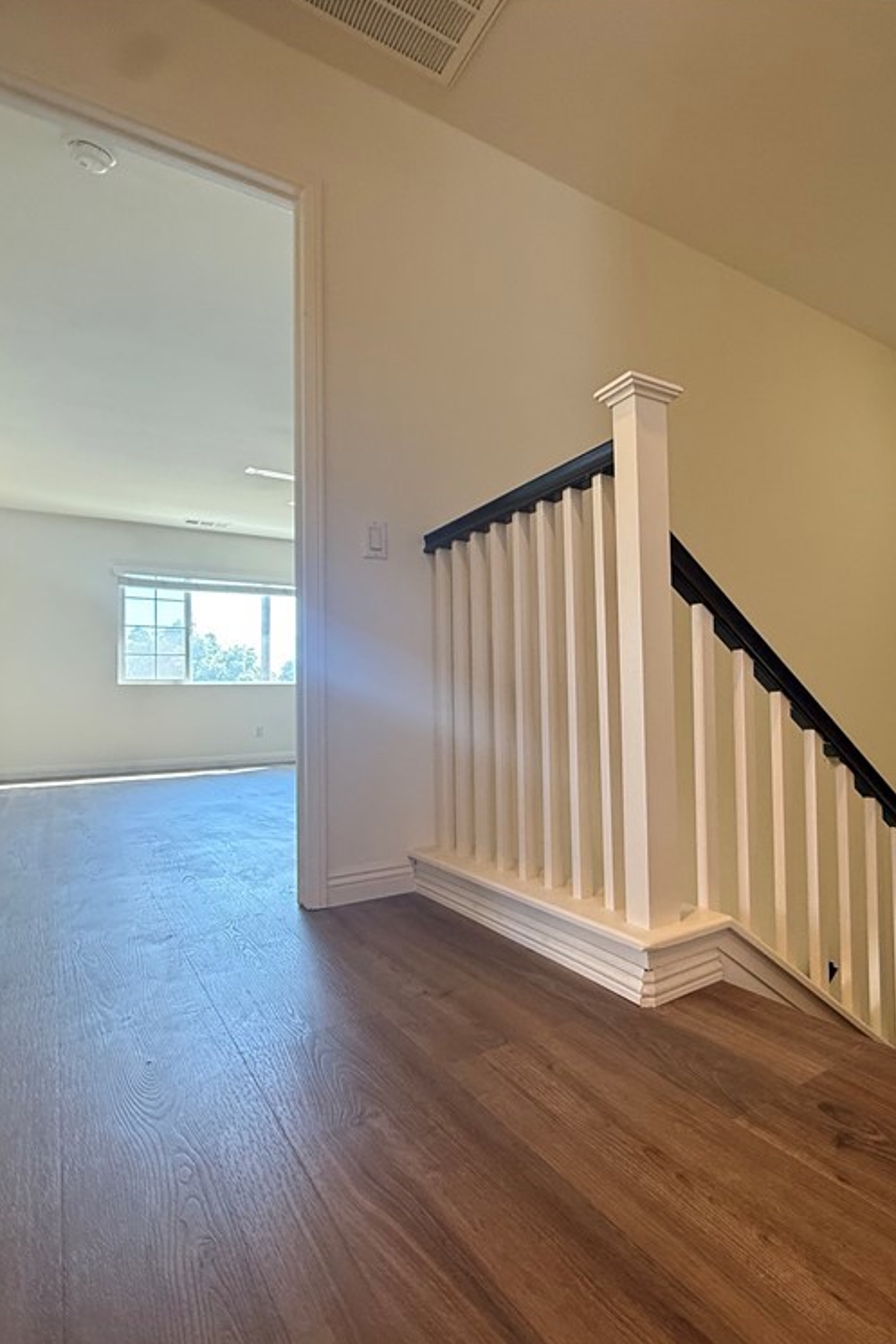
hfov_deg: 58.6
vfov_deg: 84.0
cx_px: 676
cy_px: 683
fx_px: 747
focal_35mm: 20
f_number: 2.2
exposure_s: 1/120
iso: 400
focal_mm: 2.22
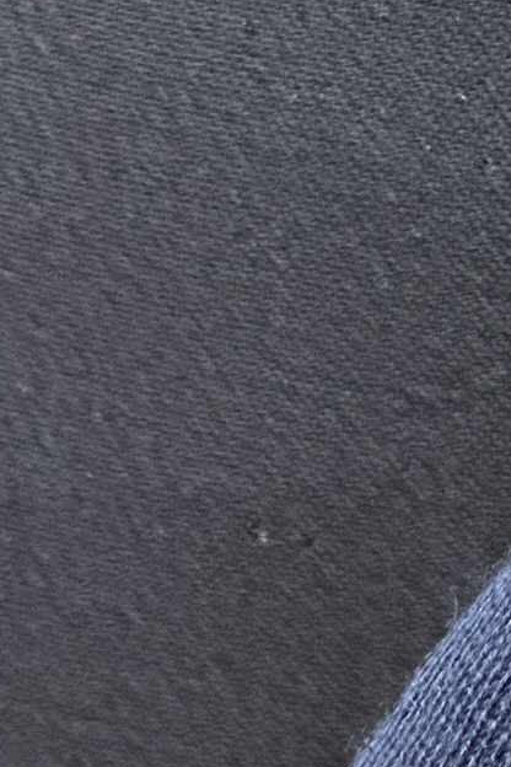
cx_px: 717
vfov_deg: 7.7
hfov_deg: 5.2
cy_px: 1126
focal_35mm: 263
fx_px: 5599
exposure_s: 1/100
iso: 250
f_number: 2.8
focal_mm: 9
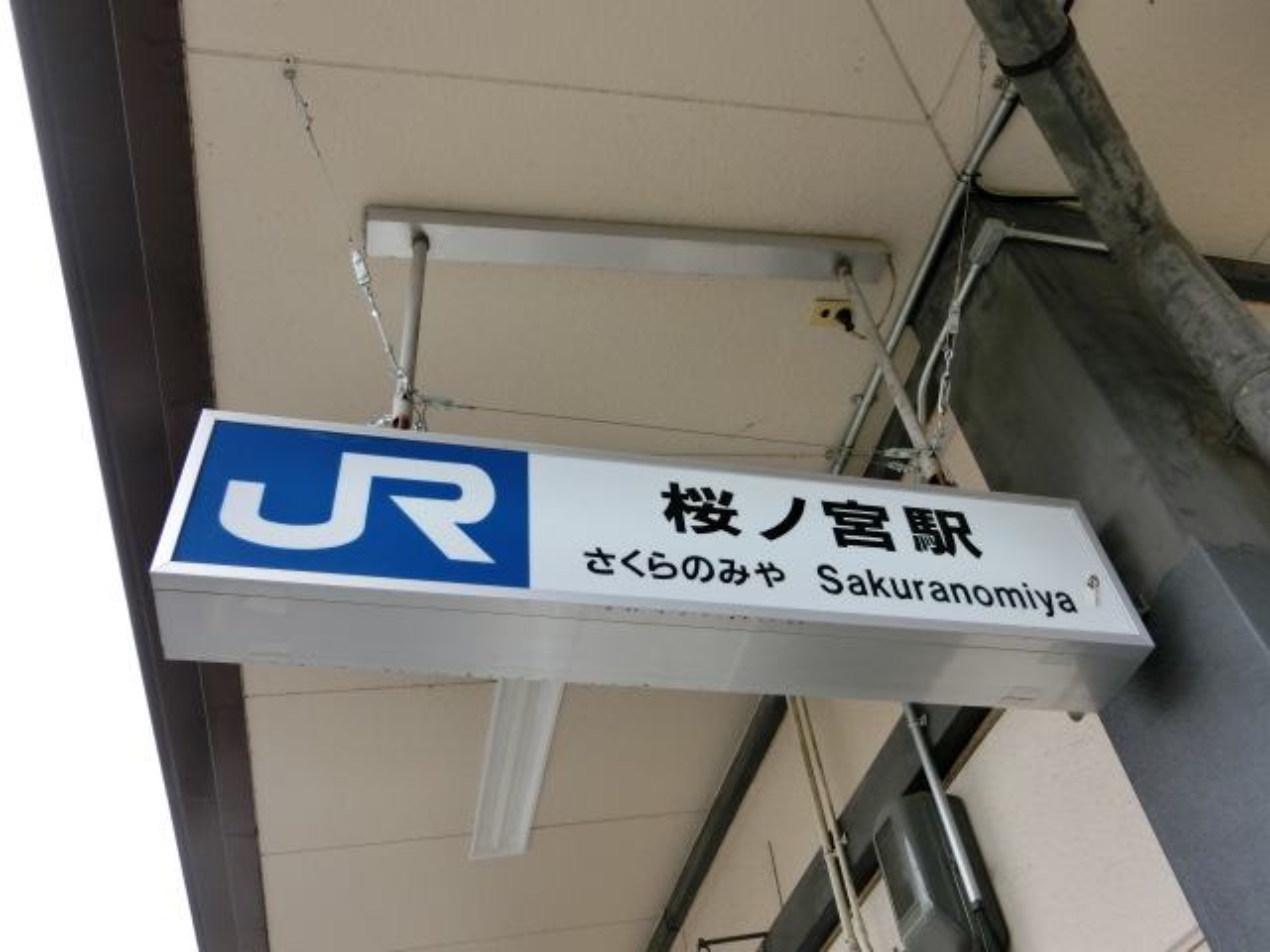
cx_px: 635
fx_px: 1064
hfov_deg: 61.7
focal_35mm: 29
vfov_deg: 48.2
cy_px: 476
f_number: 3.7
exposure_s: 1/250
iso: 80
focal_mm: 5.2
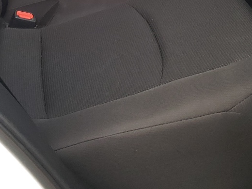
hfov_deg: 24.4
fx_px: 582
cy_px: -76
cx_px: 103
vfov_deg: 17.0
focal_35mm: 80
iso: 71
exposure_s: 1/120
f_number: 1.5
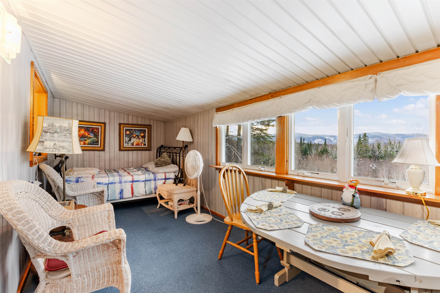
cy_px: 146
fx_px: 183
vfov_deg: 77.3
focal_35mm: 15
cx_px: 220
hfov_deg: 100.4
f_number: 8
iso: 64
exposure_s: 1/1.25
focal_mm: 10
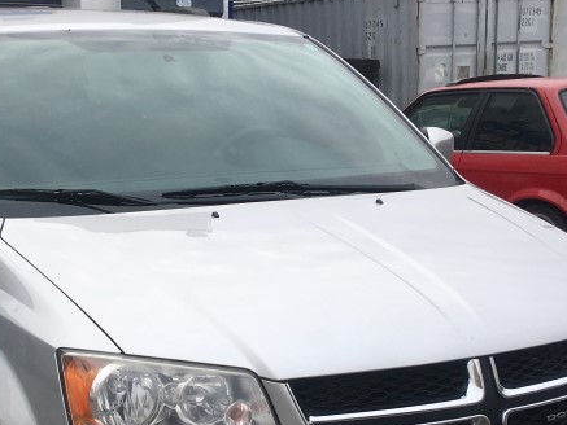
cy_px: 346
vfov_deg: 21.3
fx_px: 1114
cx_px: 217
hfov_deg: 28.5
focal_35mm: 68
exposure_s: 1/466
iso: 25
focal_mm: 4.15
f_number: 2.2
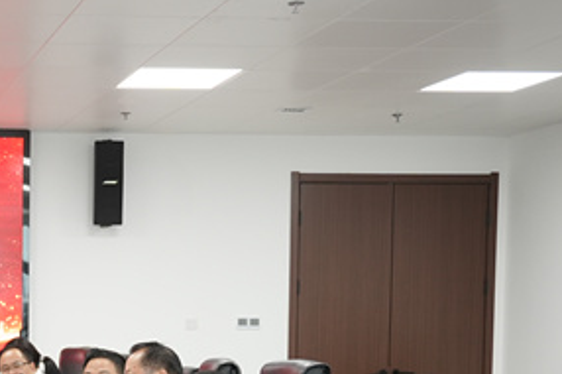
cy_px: 417
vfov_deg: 15.8
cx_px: -126
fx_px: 1310
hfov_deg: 22.2
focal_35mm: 84
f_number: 2.8
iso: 640
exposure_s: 1/100
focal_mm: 24
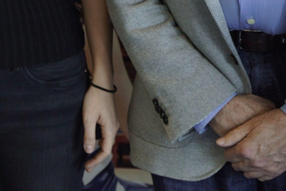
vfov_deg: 8.5
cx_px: 272
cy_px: -137
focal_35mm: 157
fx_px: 1248
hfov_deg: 12.9
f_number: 2.8
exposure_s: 1/60
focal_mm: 28
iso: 250
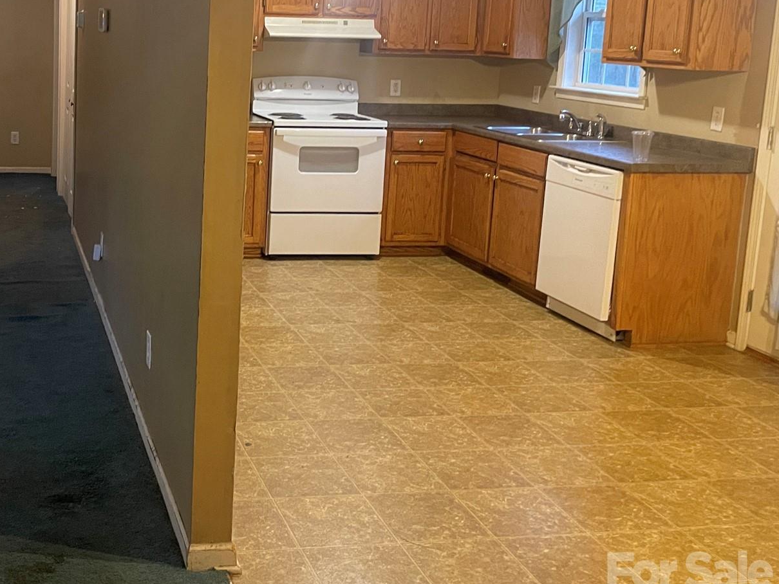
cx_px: 160
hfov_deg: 41.2
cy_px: 179
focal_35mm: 44
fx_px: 990
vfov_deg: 32.5
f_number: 1.6
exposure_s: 1/30
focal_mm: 4.2
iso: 500
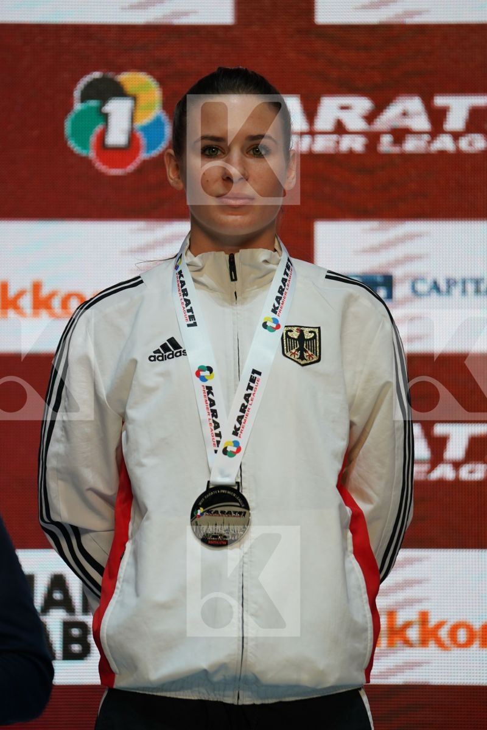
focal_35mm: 300
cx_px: 244
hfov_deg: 4.6
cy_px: 365
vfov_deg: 6.9
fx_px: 6087
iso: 160
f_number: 2.8
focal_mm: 200
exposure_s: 1/250
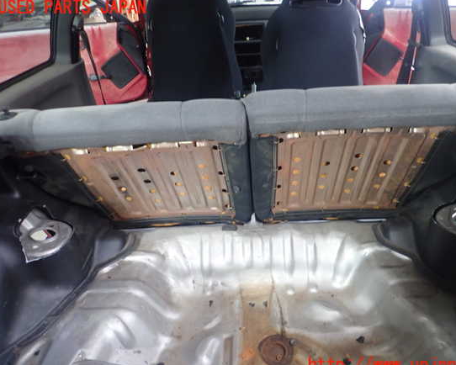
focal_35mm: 27
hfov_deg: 64.0
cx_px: 246
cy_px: 187
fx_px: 365
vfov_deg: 53.2
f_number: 2
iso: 320
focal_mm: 4.5
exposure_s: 1/30
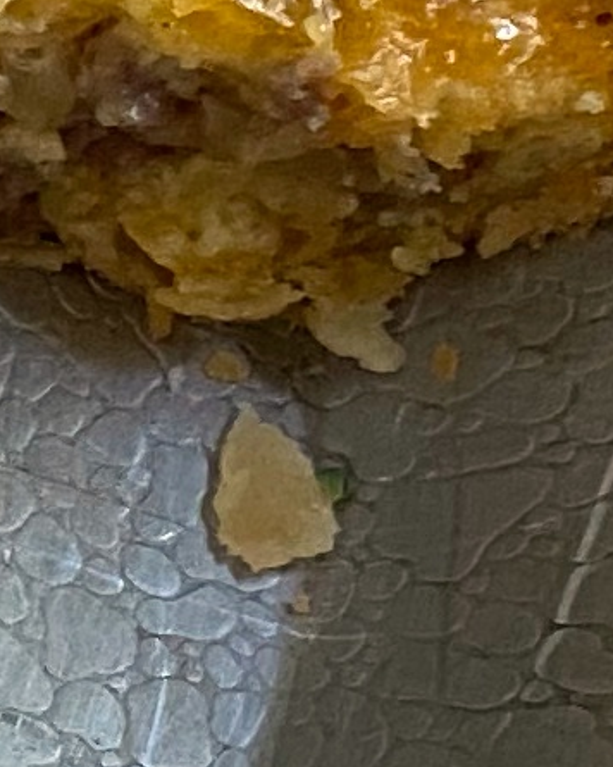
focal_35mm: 230
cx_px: -1310
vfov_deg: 8.4
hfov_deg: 6.1
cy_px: 162
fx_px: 5216
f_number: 1.8
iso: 250
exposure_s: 1/60
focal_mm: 4.25
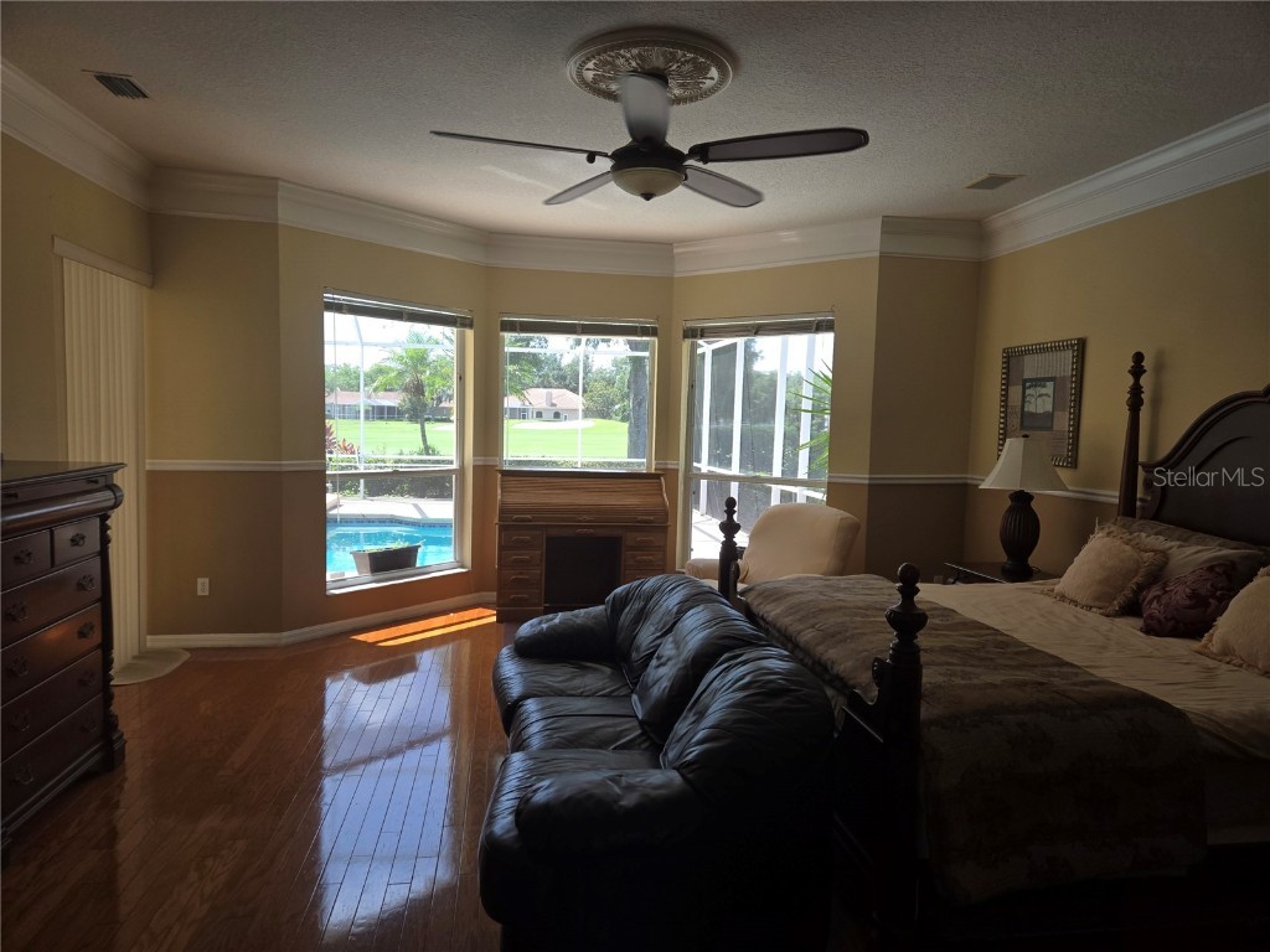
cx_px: 635
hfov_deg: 73.9
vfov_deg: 58.9
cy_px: 476
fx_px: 844
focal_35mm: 23
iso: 25
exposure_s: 1/170
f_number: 1.8
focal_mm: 5.4
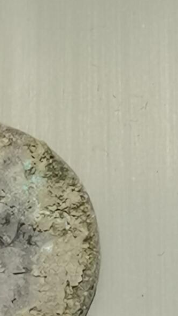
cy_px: 353
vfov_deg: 7.8
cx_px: -88
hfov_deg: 4.4
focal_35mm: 275
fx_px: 2307
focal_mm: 5.58
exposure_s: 1/50
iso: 100
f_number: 1.8
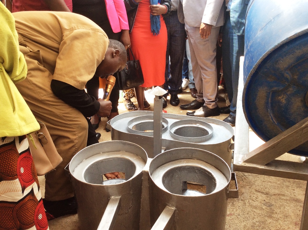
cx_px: 154
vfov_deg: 44.1
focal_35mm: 32
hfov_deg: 56.9
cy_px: 115
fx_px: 284
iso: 32
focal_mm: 3.3
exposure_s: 1/126
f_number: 2.4
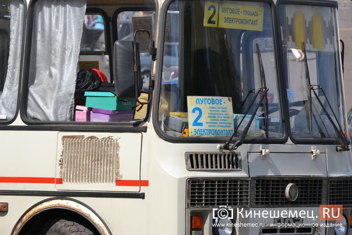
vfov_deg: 4.6
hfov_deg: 6.9
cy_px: 118
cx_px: 176
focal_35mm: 300
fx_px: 2933
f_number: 10
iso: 100
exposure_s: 1/200
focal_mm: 200
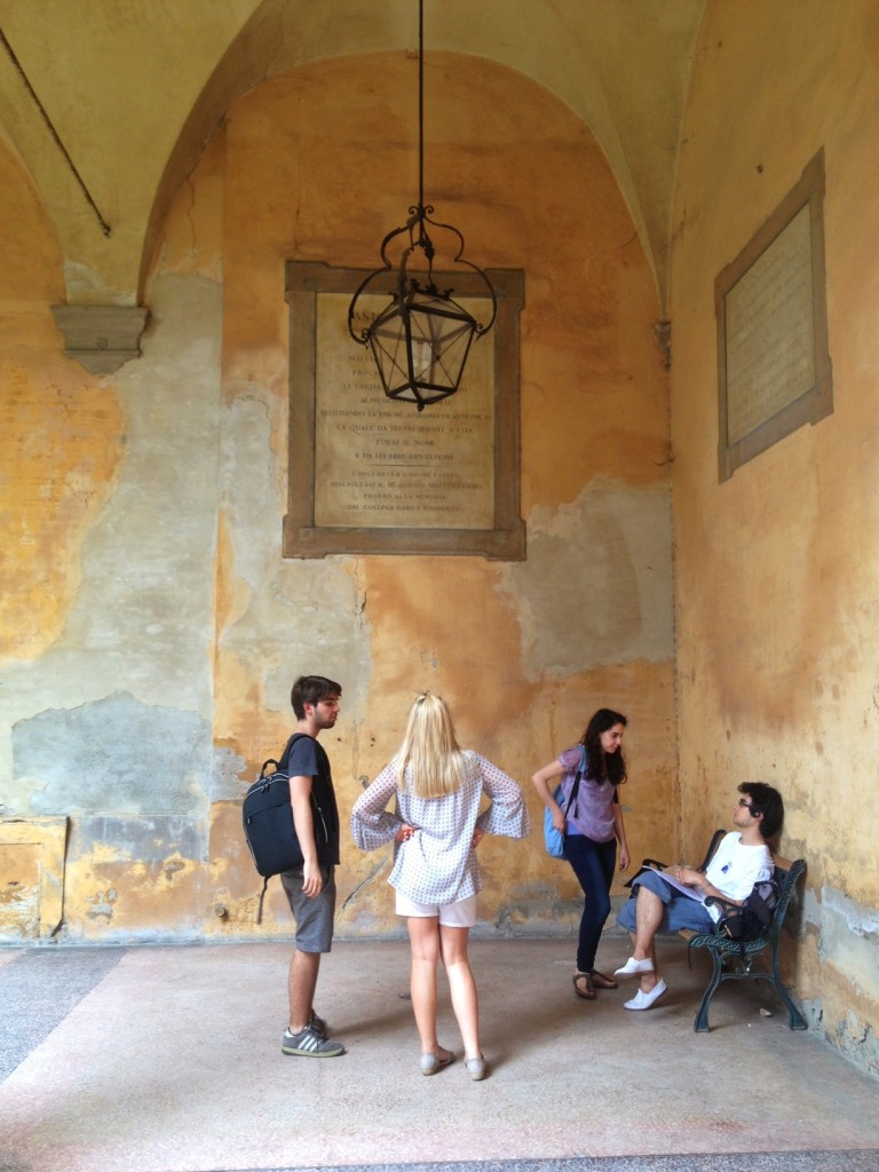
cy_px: 586
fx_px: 1185
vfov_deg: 52.6
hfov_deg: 40.7
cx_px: 440
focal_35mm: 35
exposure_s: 1/40
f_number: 2.4
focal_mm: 4.28
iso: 50
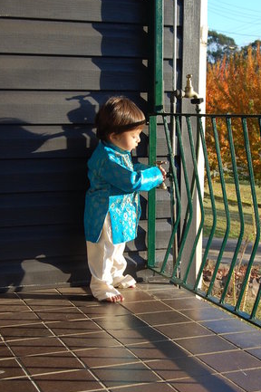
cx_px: 176
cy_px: 234
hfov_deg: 19.7
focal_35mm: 69
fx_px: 749
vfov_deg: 29.3
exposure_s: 1/200
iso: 200
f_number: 7.1
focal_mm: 31
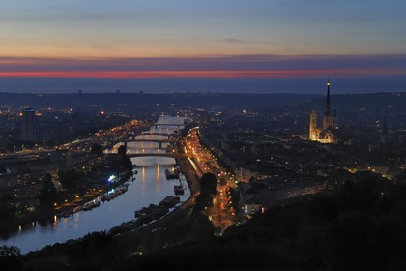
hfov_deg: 38.2
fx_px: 586
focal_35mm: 52
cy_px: 136
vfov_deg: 26.0
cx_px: 203
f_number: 9
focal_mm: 52
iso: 200
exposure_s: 1.6
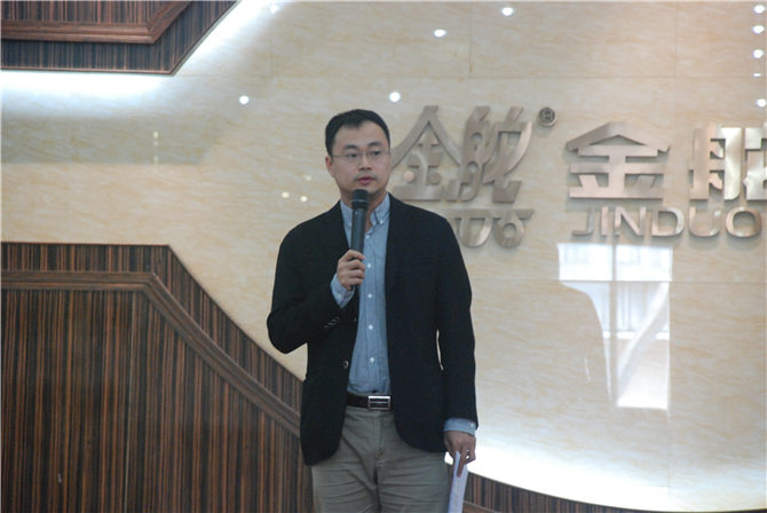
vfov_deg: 8.2
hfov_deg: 12.2
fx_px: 3582
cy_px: 256
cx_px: 384
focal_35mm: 168
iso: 1600
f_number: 5.6
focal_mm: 112
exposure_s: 1/20
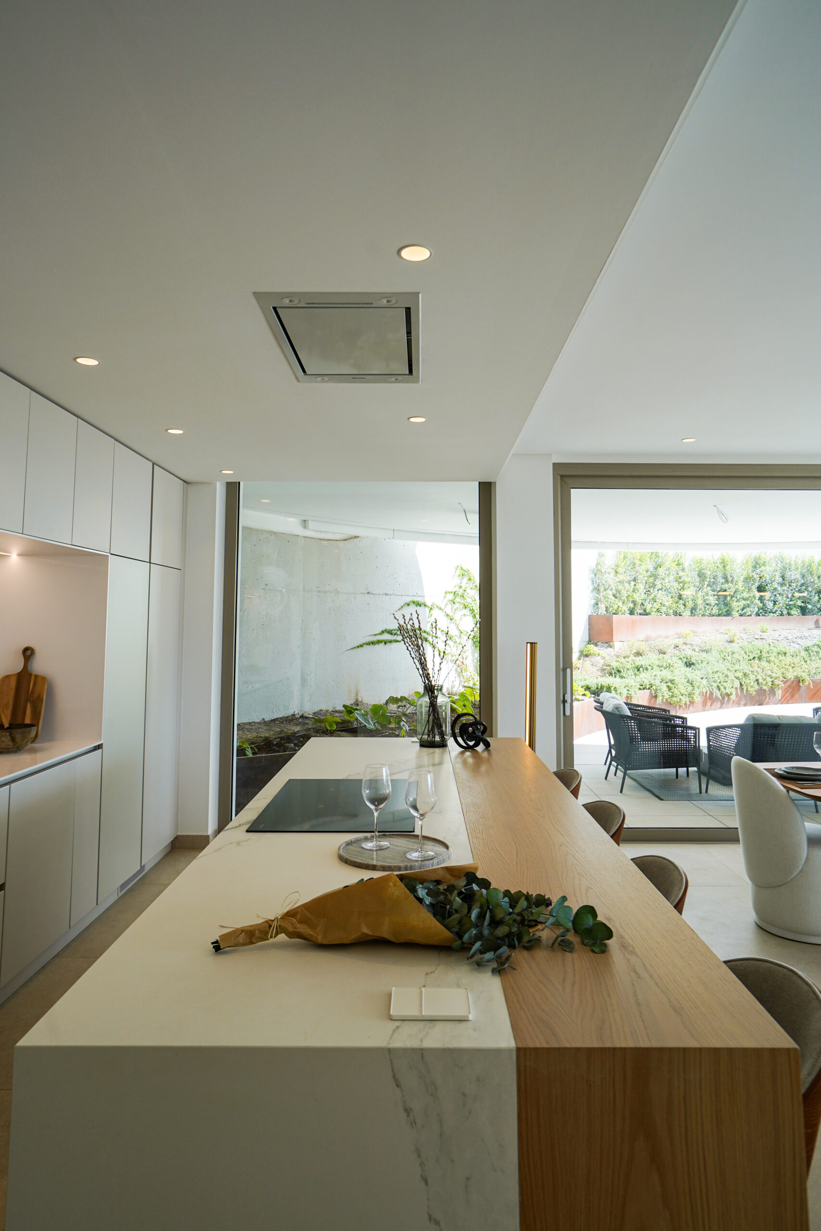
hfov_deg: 59.5
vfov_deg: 81.2
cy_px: 616
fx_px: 718
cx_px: 410
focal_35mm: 21
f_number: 7.1
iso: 200
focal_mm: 21
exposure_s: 1/125
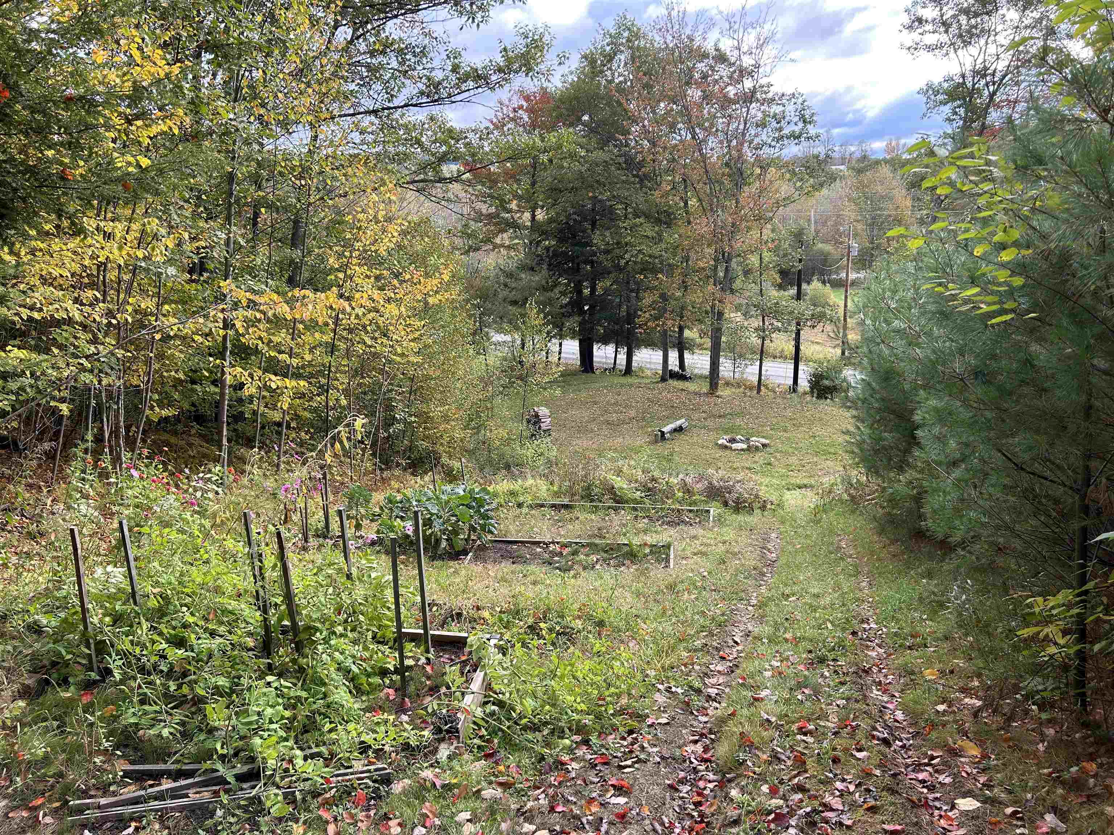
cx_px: 557
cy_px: 418
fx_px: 837
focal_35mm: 26
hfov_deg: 67.3
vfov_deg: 53.1
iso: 50
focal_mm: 5.7
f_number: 1.5
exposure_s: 1/478
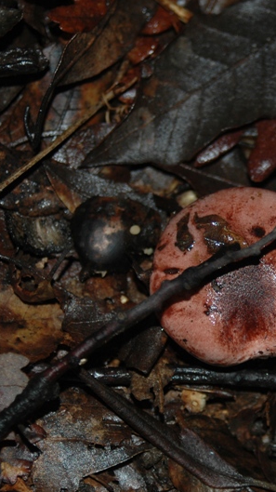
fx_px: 2476
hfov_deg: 6.4
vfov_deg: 11.3
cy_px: 246
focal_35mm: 190
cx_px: 235
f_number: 5.6
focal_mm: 80
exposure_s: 1/60
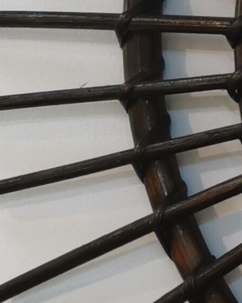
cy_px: 198
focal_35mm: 170
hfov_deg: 8.1
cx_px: 640
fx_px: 1524
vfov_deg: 11.3
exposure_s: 1/50
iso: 125
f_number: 1.8
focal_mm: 5.58
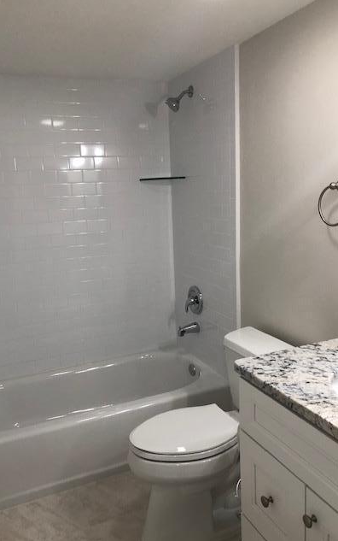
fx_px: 442
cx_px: 162
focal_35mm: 30
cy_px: 271
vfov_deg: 62.9
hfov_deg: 41.9
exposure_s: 1/30
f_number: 1.8
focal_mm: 4
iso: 32
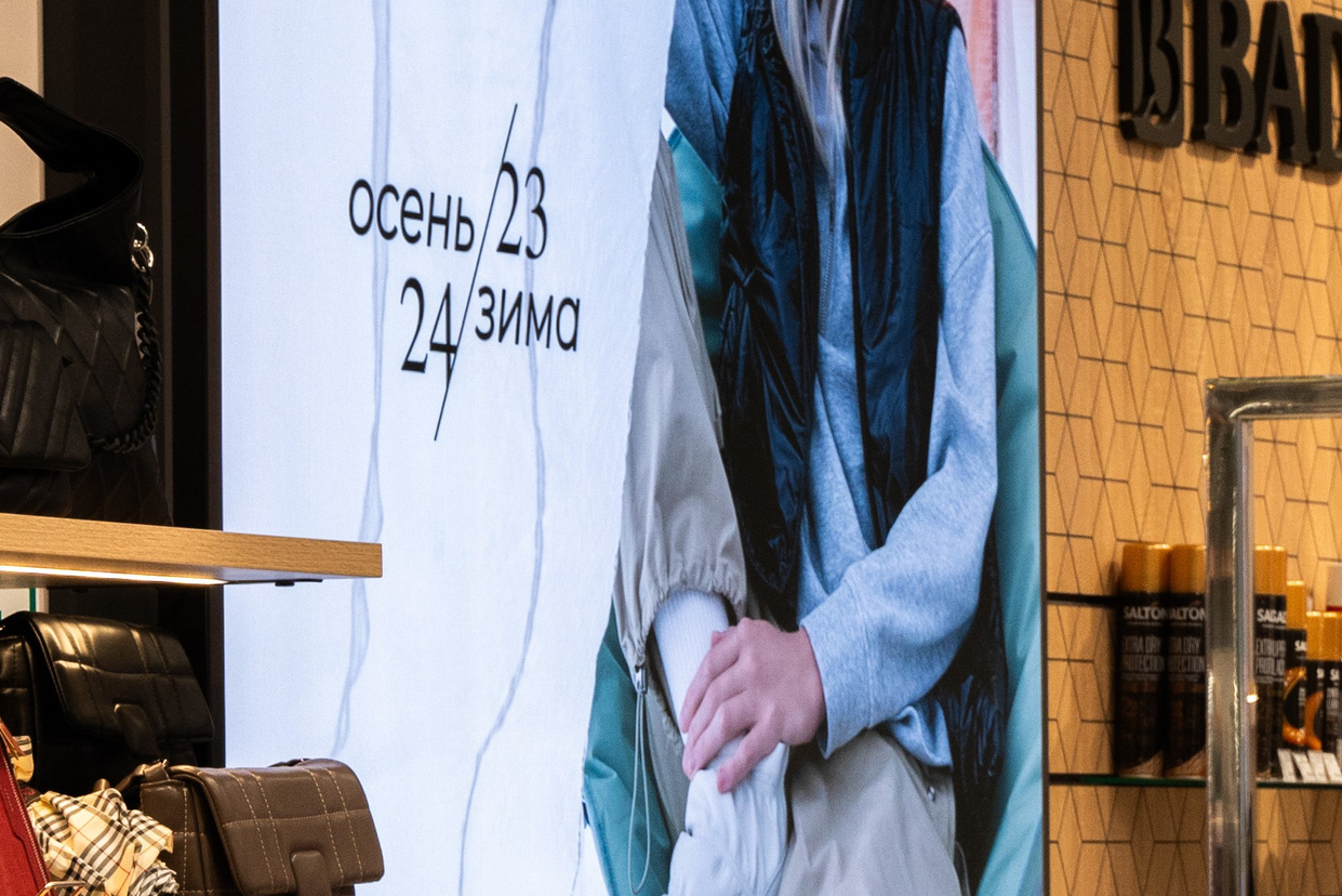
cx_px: 1227
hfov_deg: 8.9
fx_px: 8613
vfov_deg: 5.9
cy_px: 731
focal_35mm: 231
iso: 1250
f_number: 8
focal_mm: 75
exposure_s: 1/160
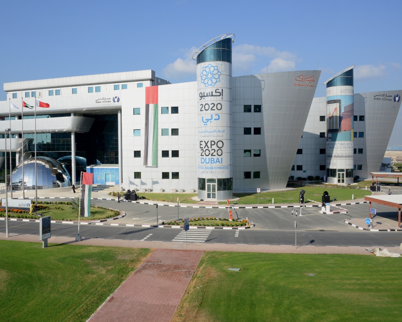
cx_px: 163
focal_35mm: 32
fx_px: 381
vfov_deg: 45.8
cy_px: 161
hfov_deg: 55.3
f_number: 16
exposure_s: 1/125
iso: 320
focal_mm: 28
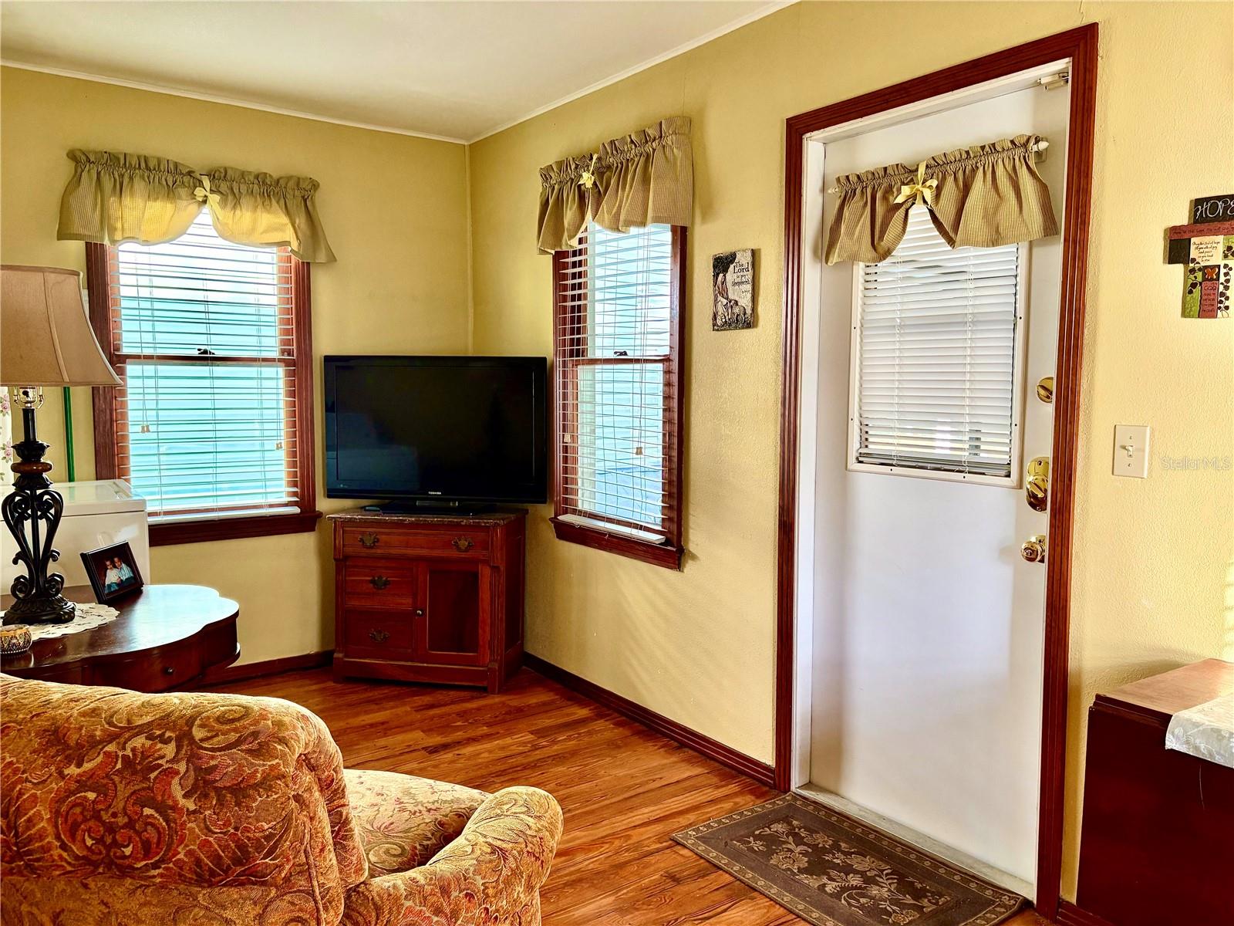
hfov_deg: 67.3
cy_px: 463
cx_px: 617
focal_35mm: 26
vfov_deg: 53.1
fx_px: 927
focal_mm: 5.96
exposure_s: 1/96
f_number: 1.6
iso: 125
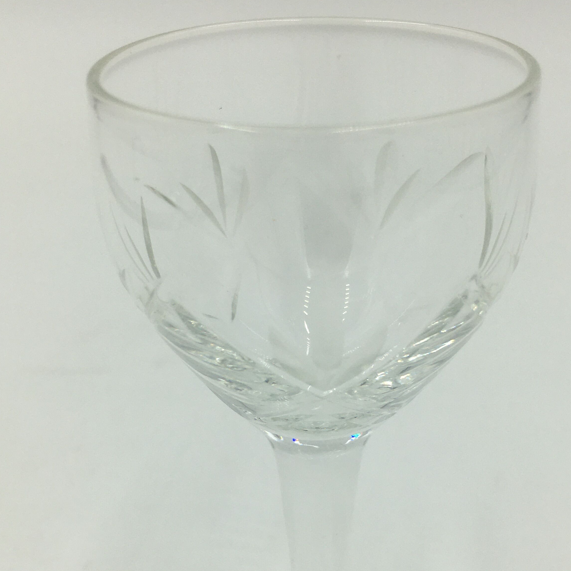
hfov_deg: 37.5
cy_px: 383
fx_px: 840
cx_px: 313
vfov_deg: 37.1
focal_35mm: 45
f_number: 2.2
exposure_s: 1/472
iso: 25
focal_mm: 4.15
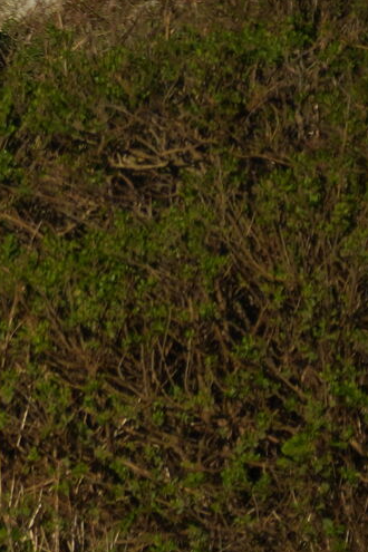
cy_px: -244
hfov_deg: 0.8
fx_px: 27184
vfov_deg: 1.2
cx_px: -1811
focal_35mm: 1773
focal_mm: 203
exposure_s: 1/800
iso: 160
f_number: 7.1
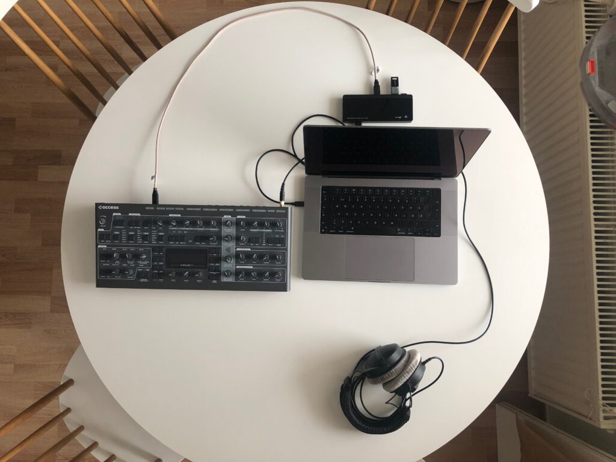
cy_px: 231
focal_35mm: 28
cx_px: 308
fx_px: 498
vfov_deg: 49.7
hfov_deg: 63.4
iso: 25
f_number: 1.8
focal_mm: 3.99
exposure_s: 1/40
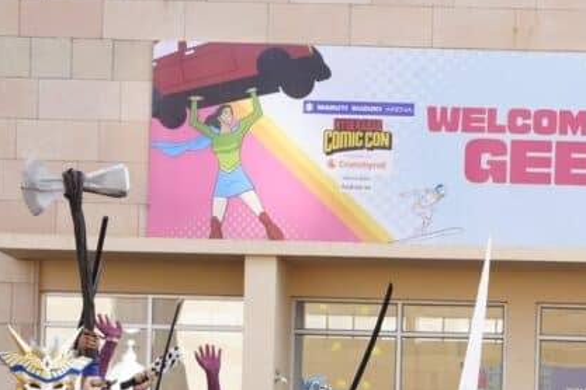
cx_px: 646
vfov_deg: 7.9
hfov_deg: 11.8
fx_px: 2800
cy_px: 426
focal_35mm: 172
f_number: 8
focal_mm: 70
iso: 800
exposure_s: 1/400
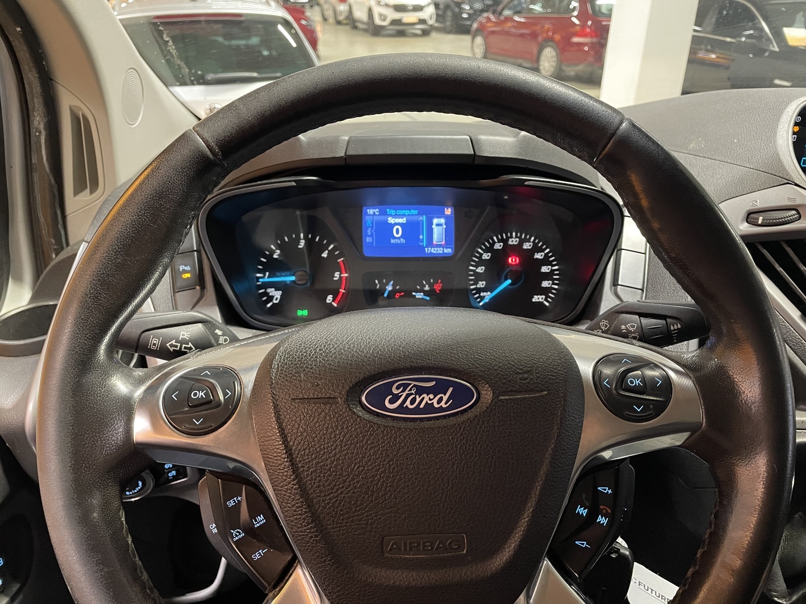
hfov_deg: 67.3
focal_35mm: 26
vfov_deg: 53.1
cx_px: 403
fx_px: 605
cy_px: 302
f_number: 1.6
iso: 500
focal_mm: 4.2
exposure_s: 1/31
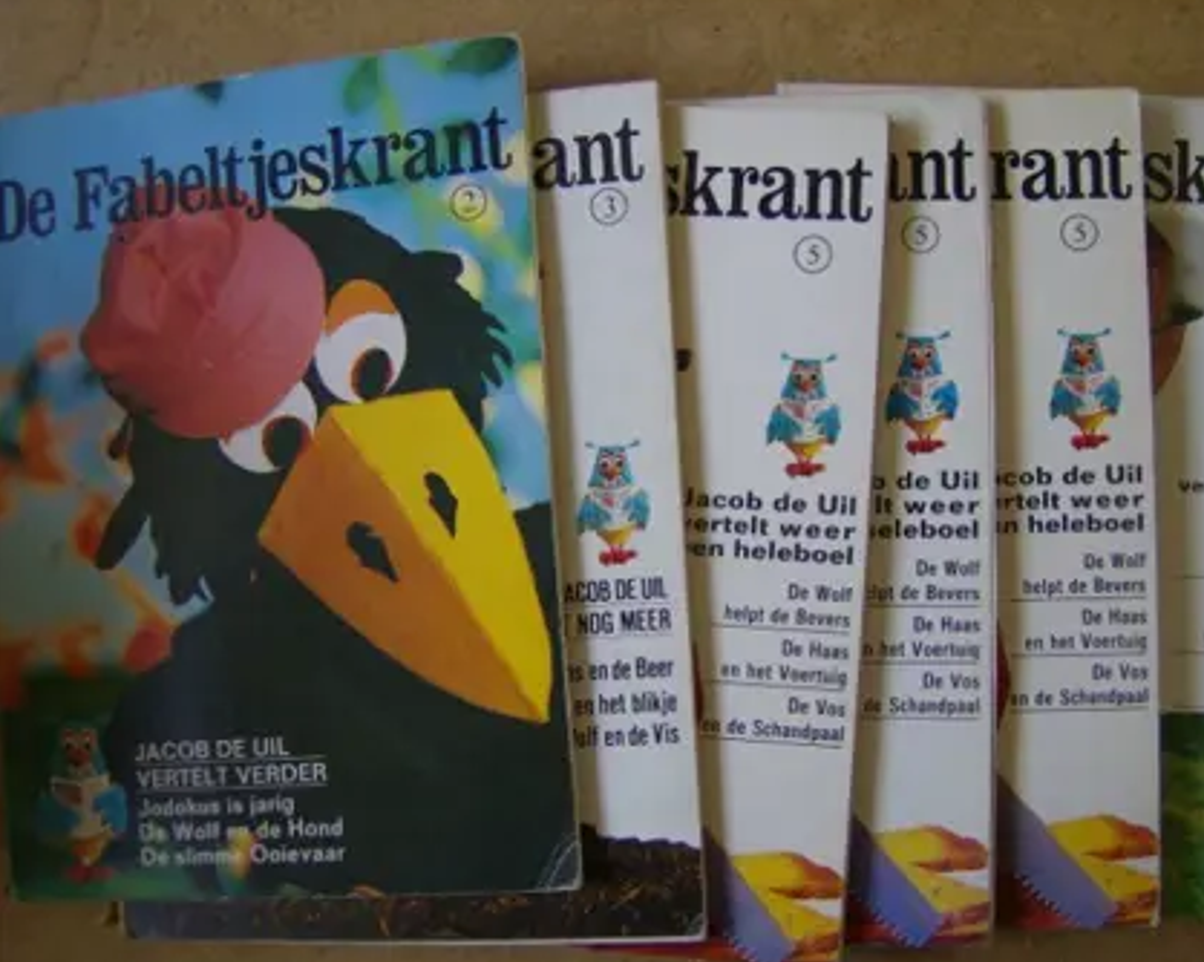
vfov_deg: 37.3
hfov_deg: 45.7
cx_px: 678
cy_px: 510
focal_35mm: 40
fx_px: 1425
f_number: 2.8
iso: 100
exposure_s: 1/70.7
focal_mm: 6
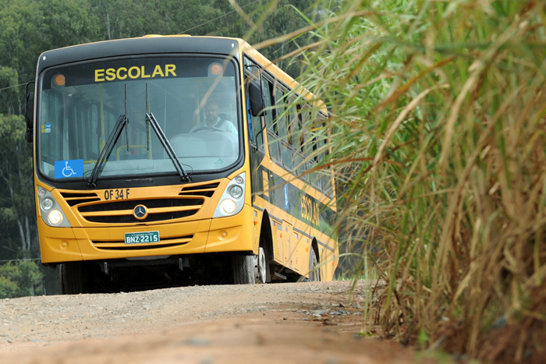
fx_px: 3034
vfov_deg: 6.9
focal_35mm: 200
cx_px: 273
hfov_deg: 10.3
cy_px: 182
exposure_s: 1/400
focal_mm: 200
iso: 400
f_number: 9
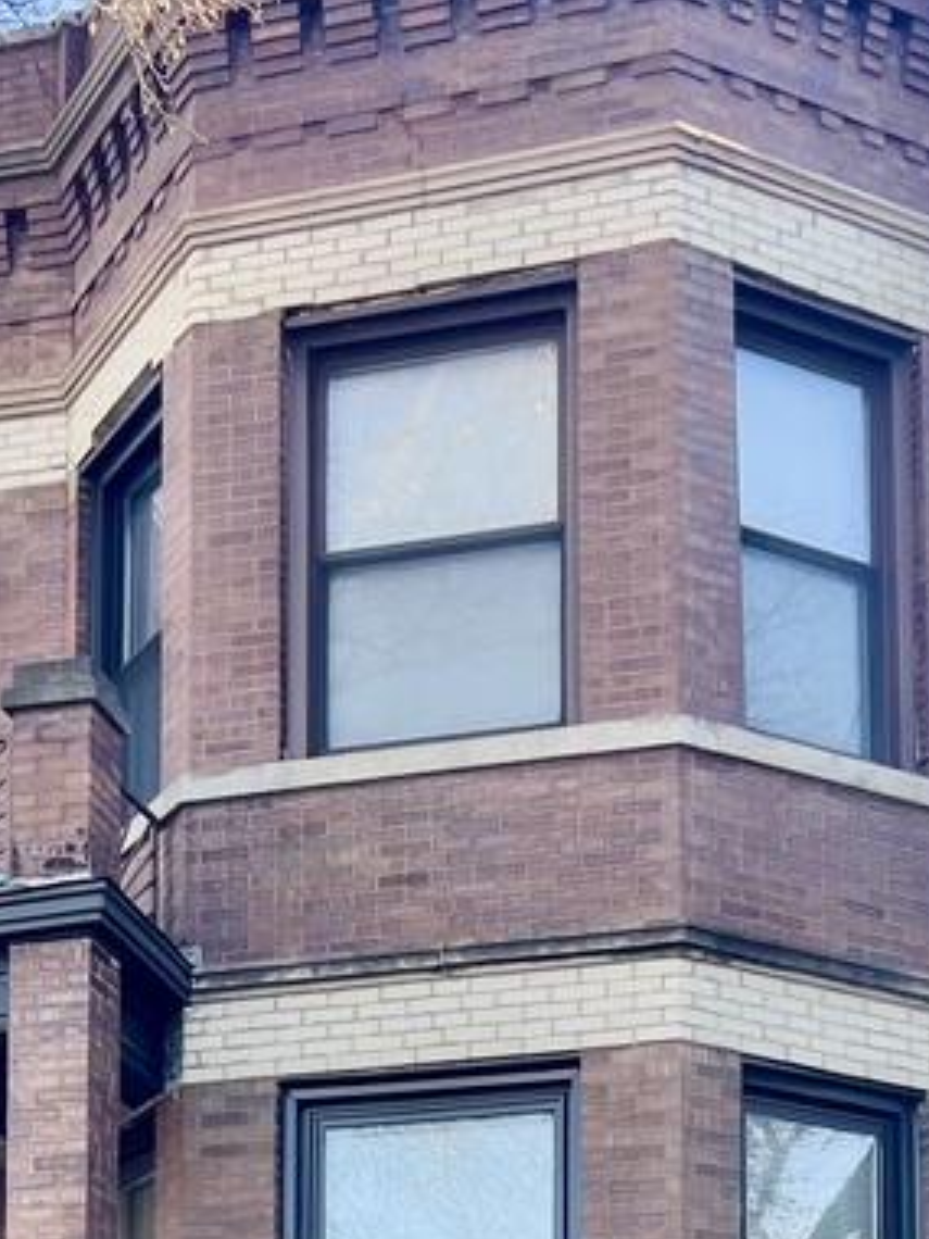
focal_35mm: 71
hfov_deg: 20.7
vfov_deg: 24.2
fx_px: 2541
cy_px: 1581
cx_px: 420
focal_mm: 5.1
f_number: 1.6
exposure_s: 1/383
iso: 32
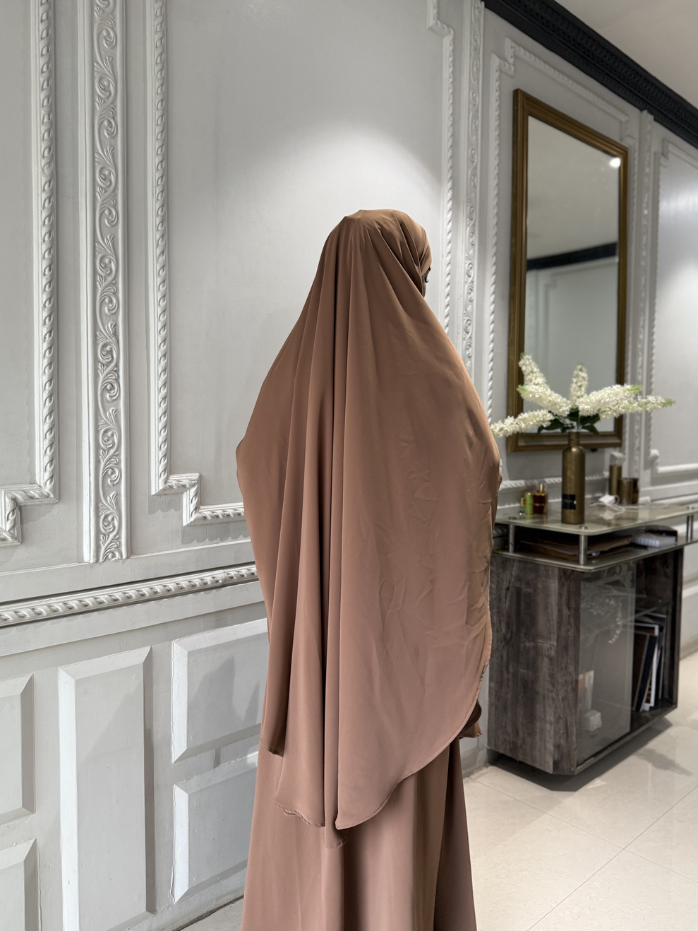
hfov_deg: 53.1
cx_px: 354
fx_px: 699
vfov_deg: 67.3
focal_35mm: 26
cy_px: 453
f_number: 1.78
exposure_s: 1/91
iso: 200
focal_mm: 6.76
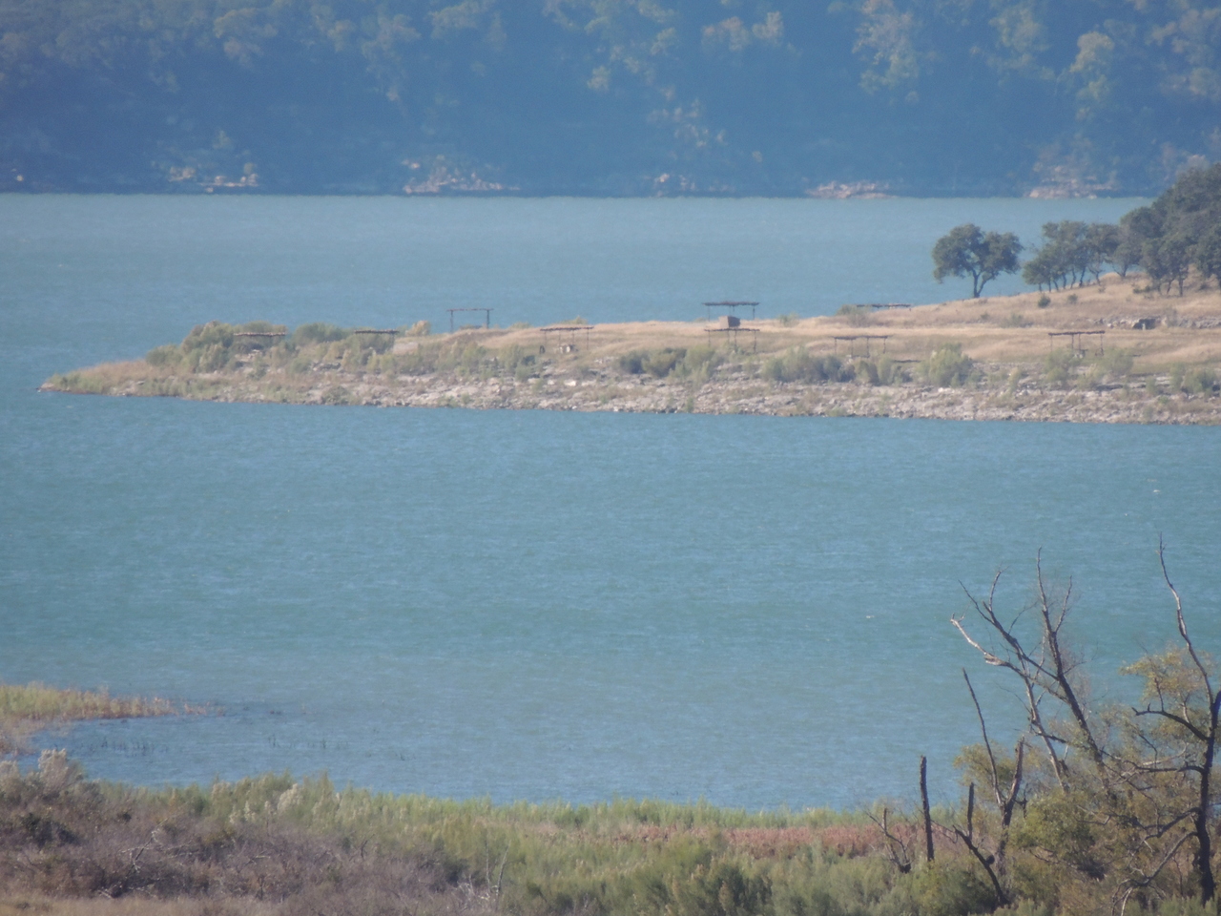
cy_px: 458
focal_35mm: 1000
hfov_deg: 2.0
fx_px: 35273
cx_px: 610
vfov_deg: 1.5
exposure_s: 1/1000
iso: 360
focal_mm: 180
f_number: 5.9
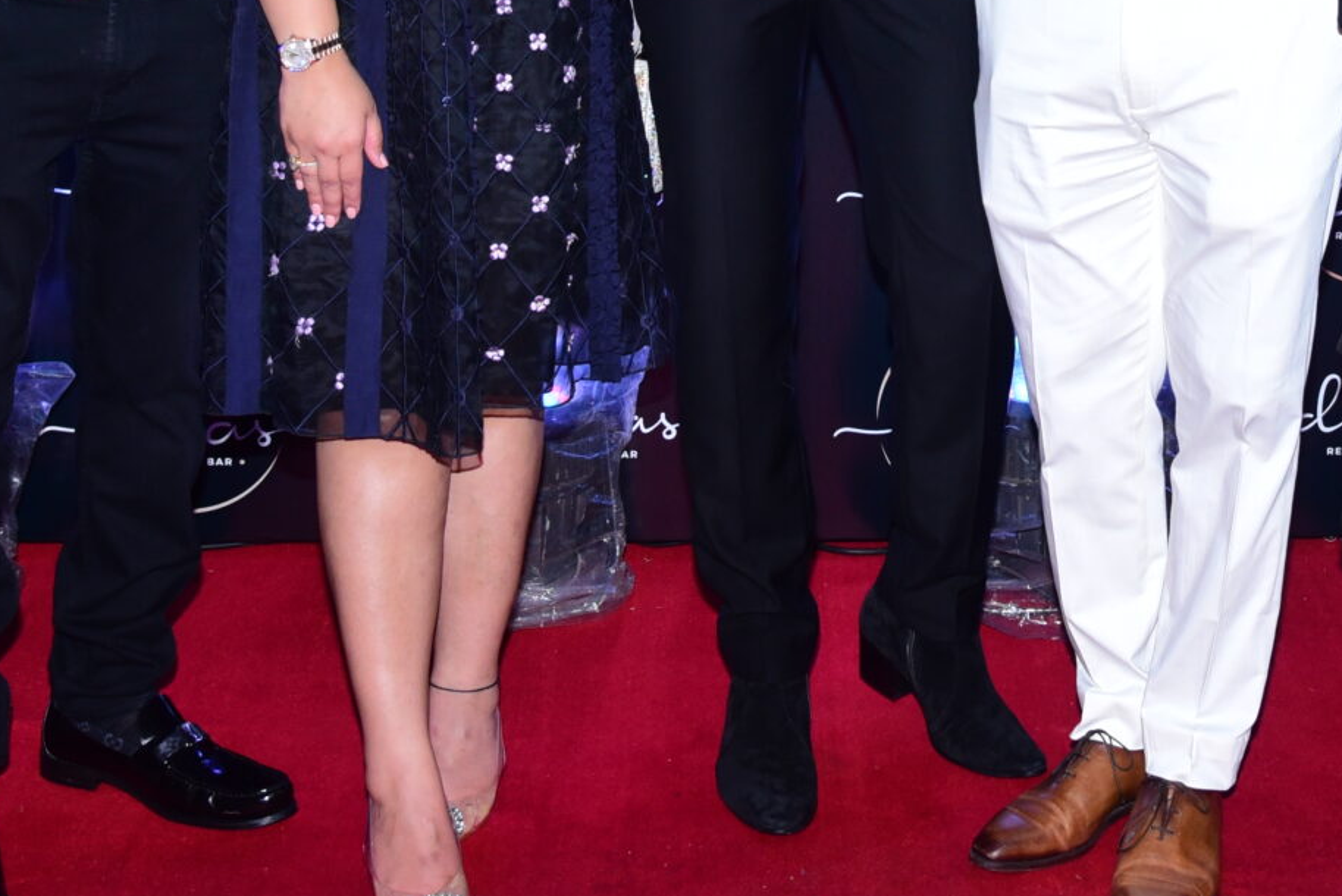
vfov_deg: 15.8
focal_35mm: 84
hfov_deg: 24.0
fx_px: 3132
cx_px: 971
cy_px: -130
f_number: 5.6
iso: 1250
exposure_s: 1/125
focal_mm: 30
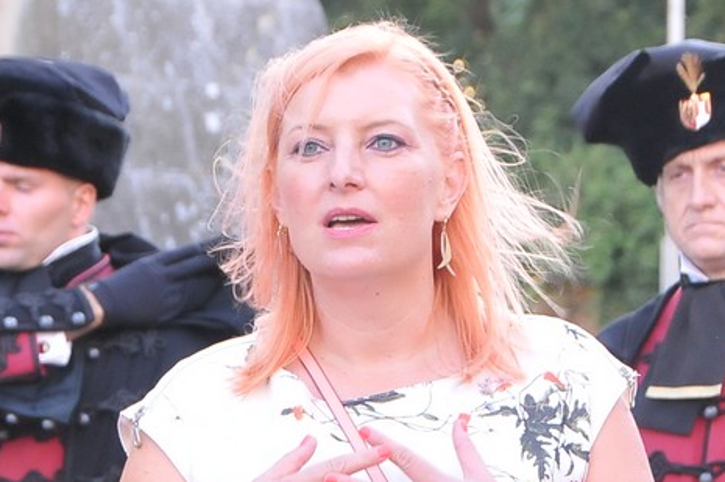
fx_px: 3983
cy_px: 432
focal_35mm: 198
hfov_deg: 10.4
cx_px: 296
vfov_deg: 6.9
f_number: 6.3
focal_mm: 60
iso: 1600
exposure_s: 1/160
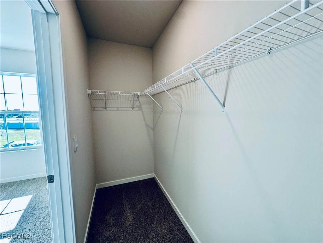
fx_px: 131
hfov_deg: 102.1
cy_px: 122
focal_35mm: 14
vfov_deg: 85.7
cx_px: 162
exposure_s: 1/120
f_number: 2.2
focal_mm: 2.22
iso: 100
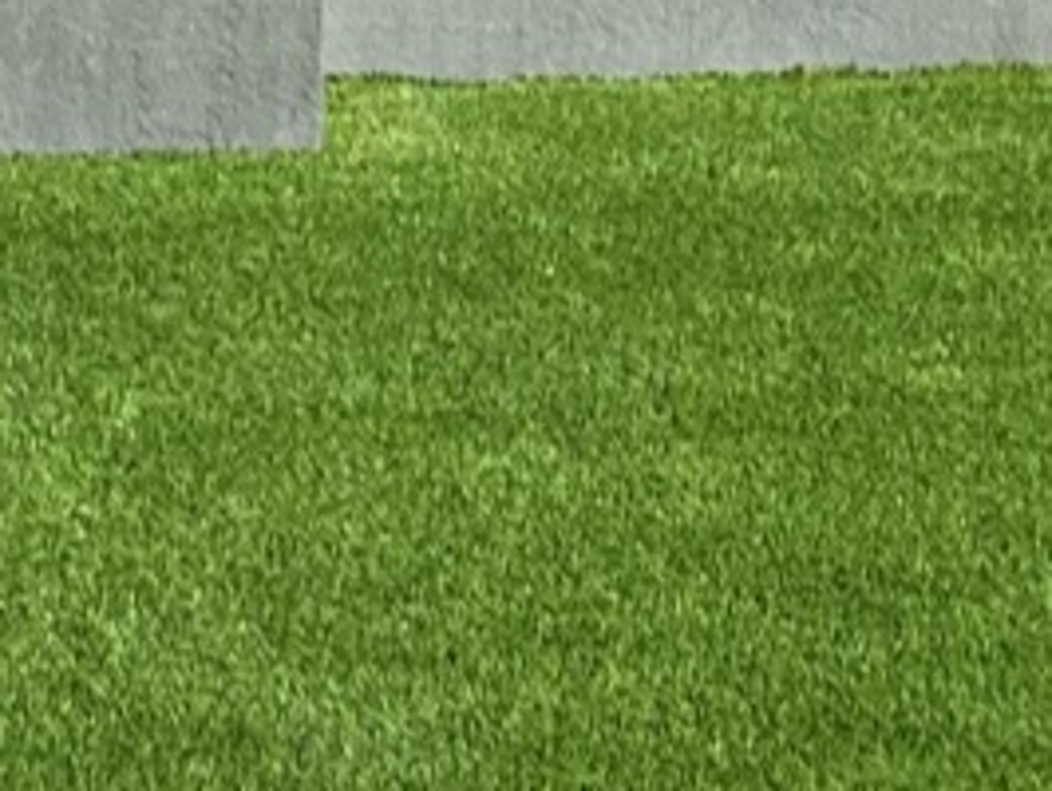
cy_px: 40
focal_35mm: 200
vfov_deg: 7.4
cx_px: -745
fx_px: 6084
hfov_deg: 9.5
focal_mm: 5.7
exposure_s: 1/2457
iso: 50
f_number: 1.5
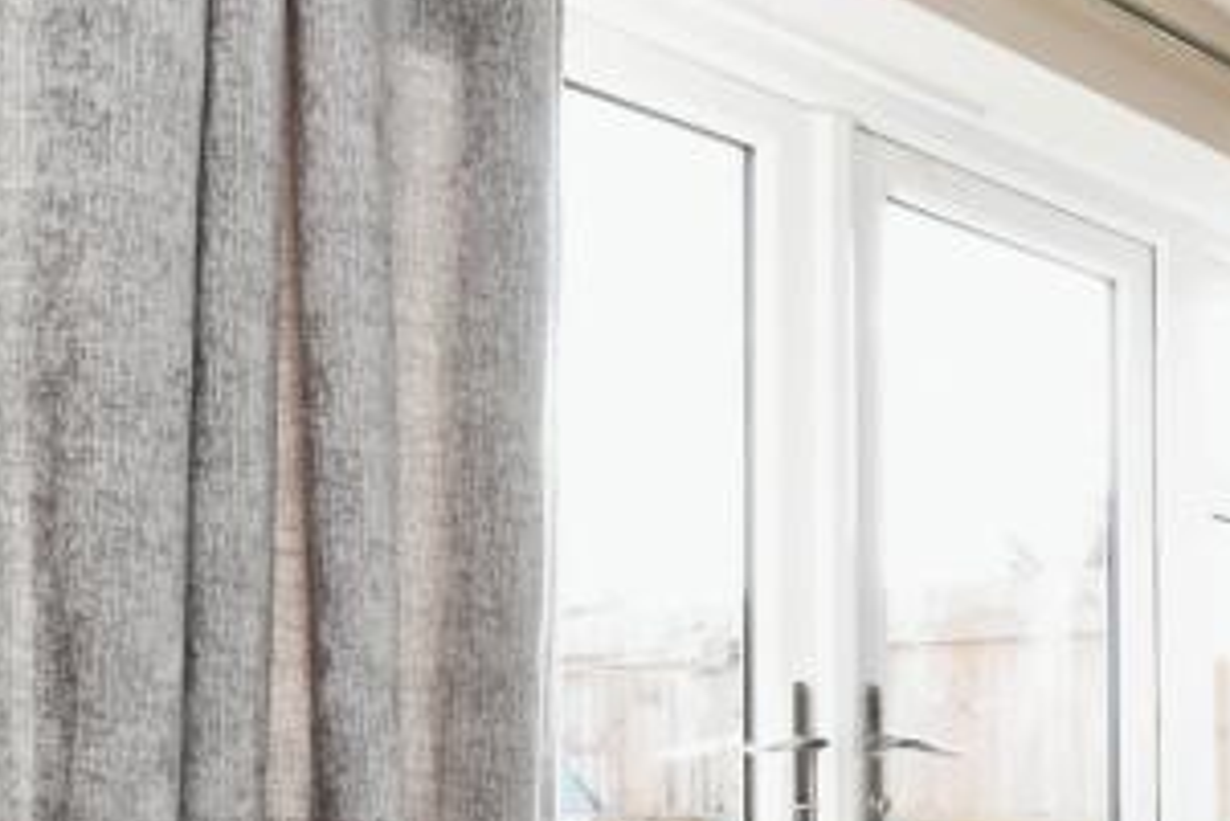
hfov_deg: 32.2
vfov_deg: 25.1
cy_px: 839
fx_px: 1743
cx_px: 1475
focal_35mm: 51
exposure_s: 1/60
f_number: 10
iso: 800
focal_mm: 15
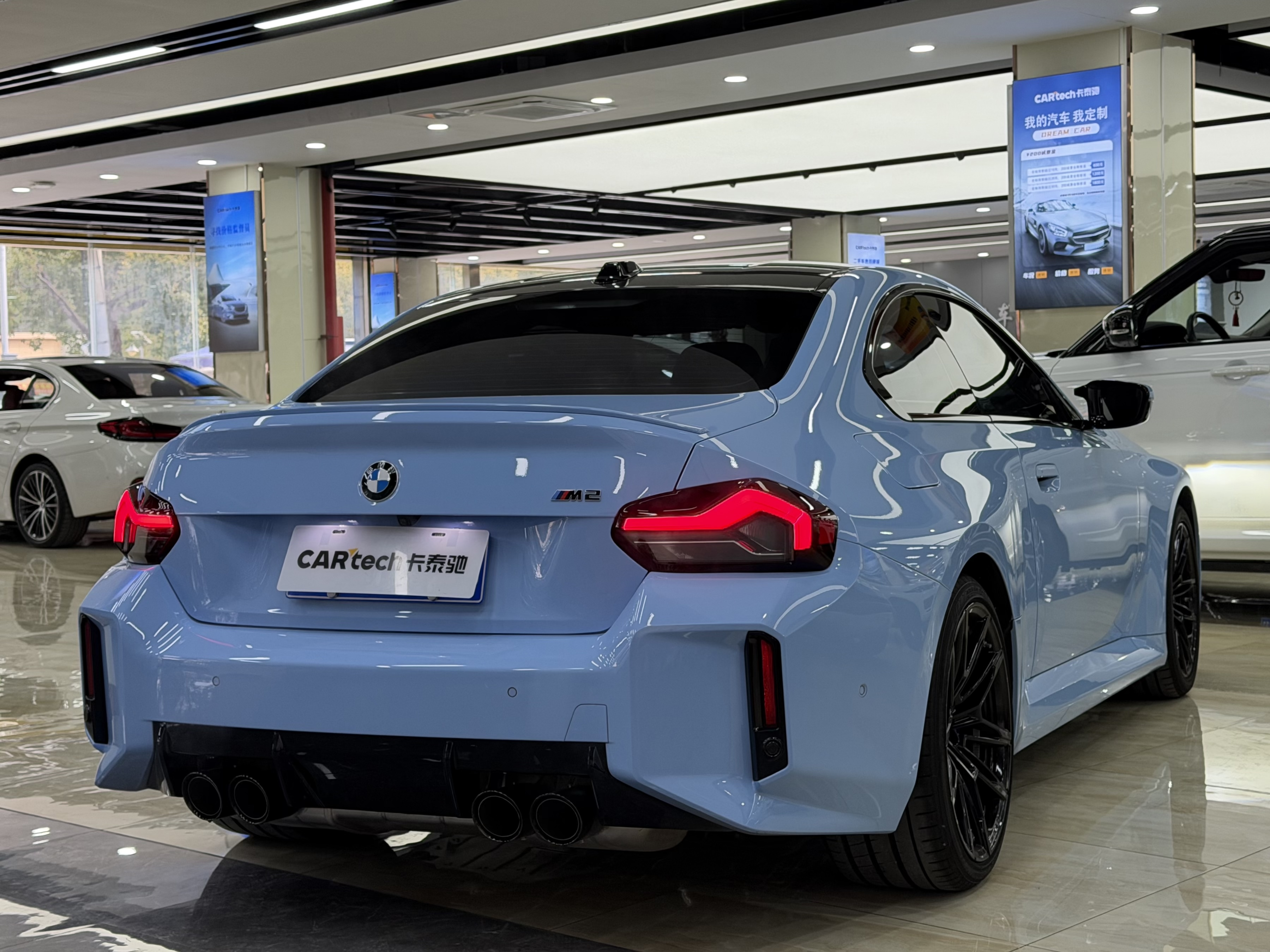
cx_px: 635
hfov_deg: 39.7
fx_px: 1761
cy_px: 476
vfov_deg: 30.3
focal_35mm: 48
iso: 100
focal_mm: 6.76
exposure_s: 1/100
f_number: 1.78
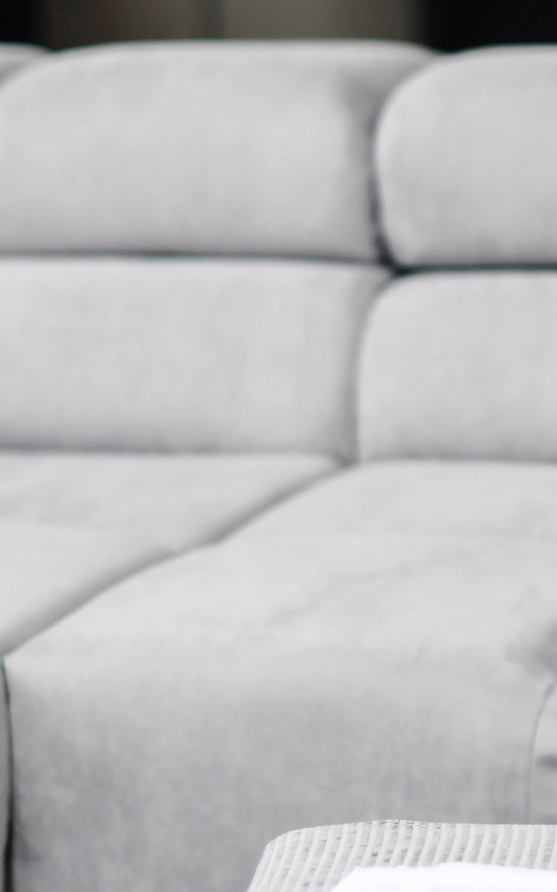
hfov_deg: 7.4
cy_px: 129
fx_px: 4250
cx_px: 882
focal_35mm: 175
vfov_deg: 11.9
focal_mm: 50
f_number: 2.5
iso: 280
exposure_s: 1/640
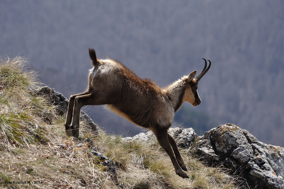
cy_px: 94
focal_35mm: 330
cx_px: 142
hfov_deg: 6.3
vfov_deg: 4.2
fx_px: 2600
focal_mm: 220
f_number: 5.6
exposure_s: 1/1600
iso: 320
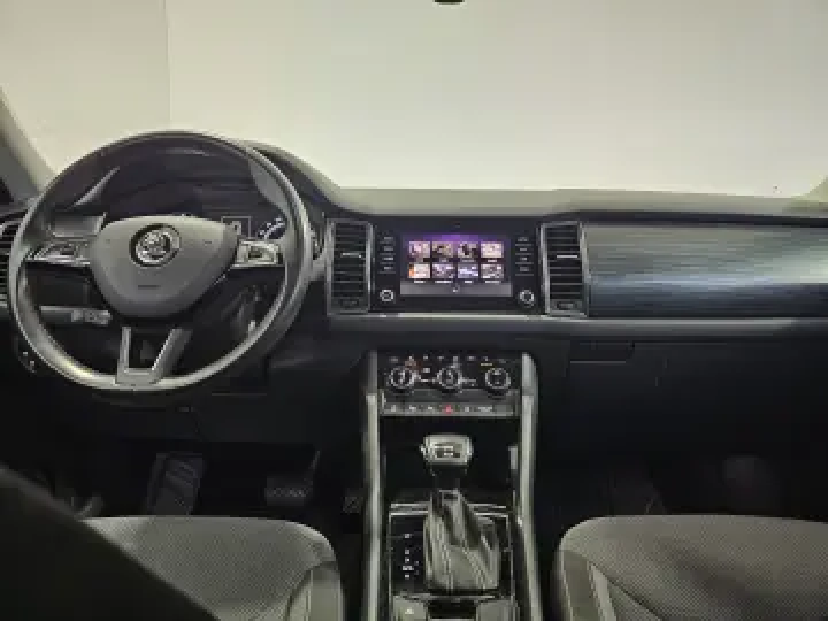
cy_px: 310
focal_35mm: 23
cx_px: 414
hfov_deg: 73.9
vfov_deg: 58.9
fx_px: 550
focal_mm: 6.3
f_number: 1.7
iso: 500
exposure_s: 1/100
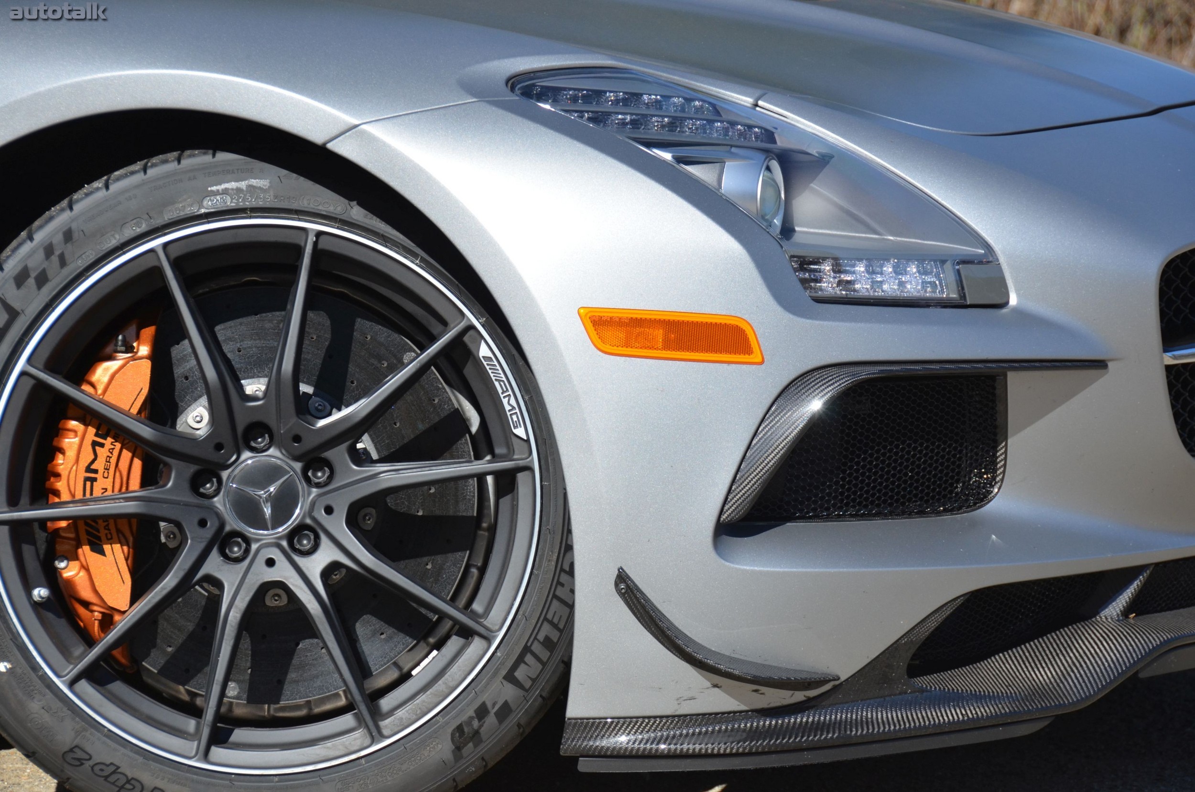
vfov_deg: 8.7
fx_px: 5217
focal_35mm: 158
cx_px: 598
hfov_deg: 13.1
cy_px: 396
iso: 400
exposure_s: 1/1600
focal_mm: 105
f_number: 6.3
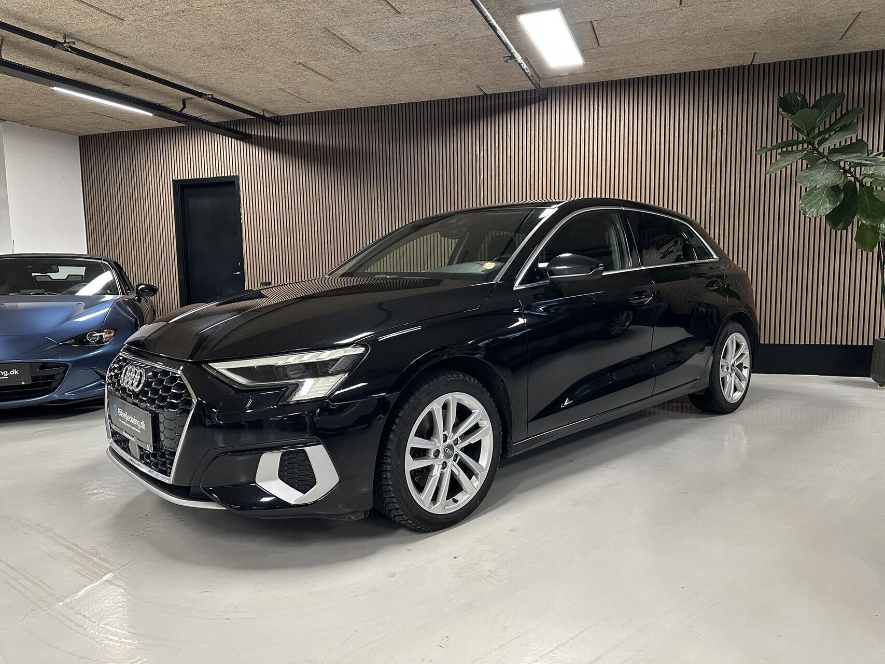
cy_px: 332
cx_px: 442
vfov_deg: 56.8
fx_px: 614
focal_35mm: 24
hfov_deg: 71.6
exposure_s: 1/50
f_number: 1.78
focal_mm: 6.86
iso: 400
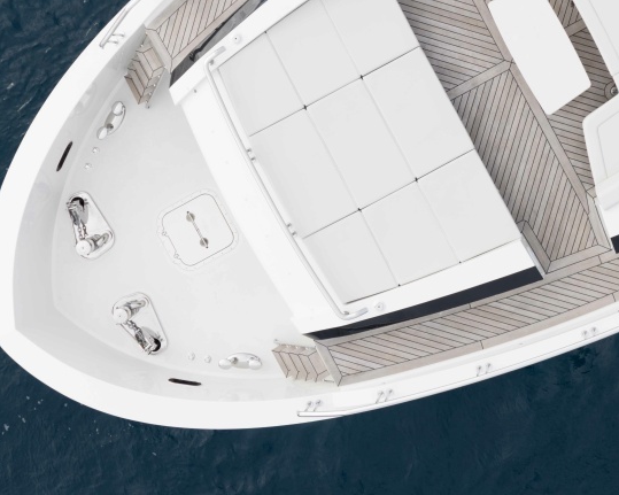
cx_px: 475
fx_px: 1429
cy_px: 60
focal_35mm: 78
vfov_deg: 19.3
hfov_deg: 24.1
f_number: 2
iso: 100
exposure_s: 1/160
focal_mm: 14.45
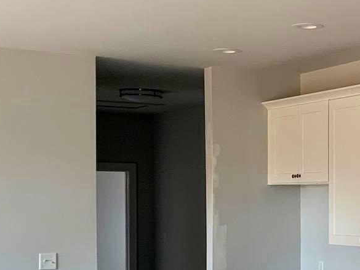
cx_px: 346
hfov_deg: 20.9
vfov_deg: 16.0
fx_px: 947
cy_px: 253
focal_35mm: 91
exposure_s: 1/121
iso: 80
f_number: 1.8
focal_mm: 4.25
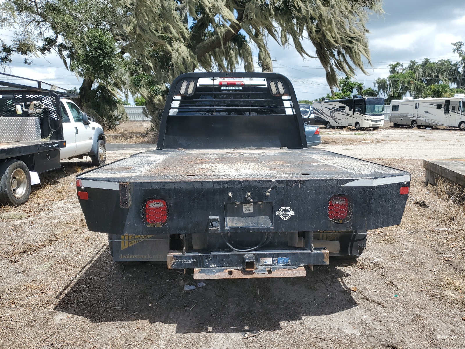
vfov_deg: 53.1
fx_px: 349
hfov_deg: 67.3
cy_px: 174
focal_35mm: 26
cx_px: 232
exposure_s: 1/2500
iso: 50
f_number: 1.5
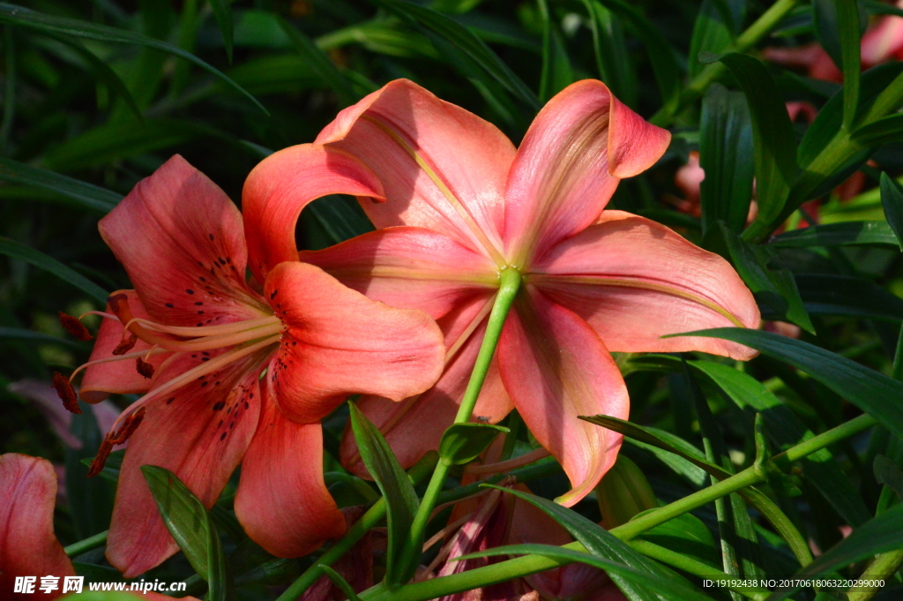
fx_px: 5827
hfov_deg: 8.9
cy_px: 300
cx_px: 452
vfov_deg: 5.9
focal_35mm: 232
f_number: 20
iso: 2200
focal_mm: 155
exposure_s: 1/250
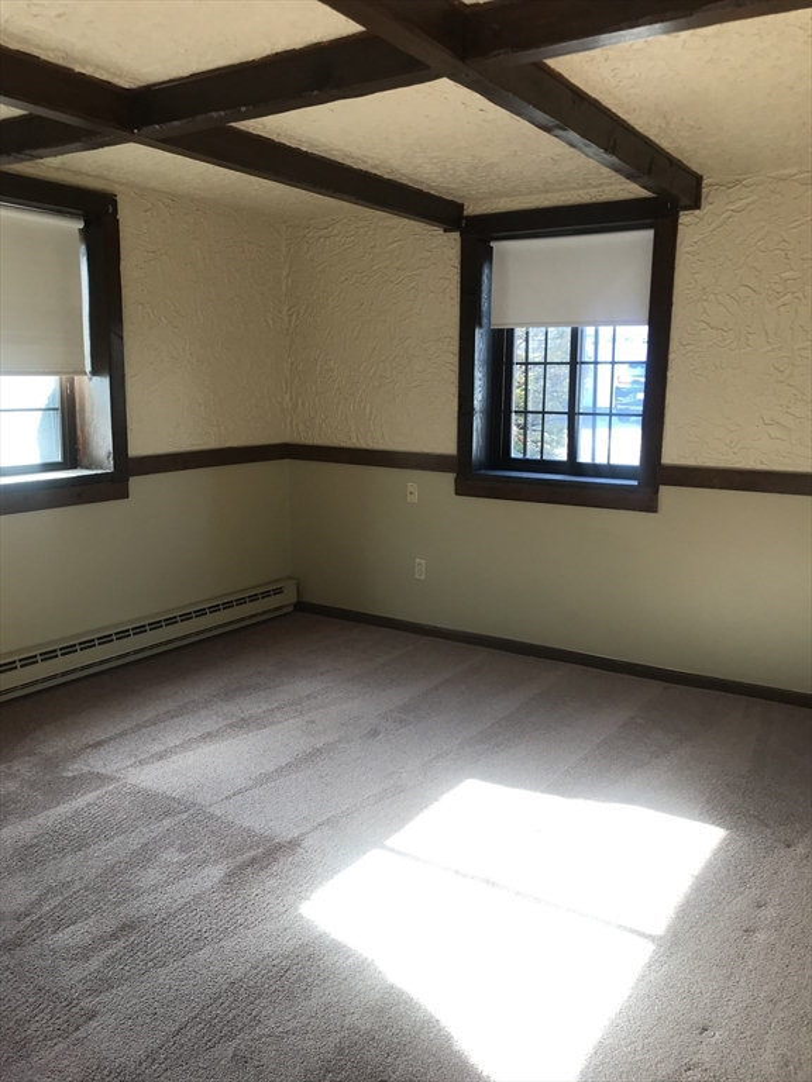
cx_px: 406
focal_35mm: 28
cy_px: 541
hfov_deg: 49.7
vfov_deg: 63.4
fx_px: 876
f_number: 1.8
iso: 32
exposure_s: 1/60
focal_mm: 3.99
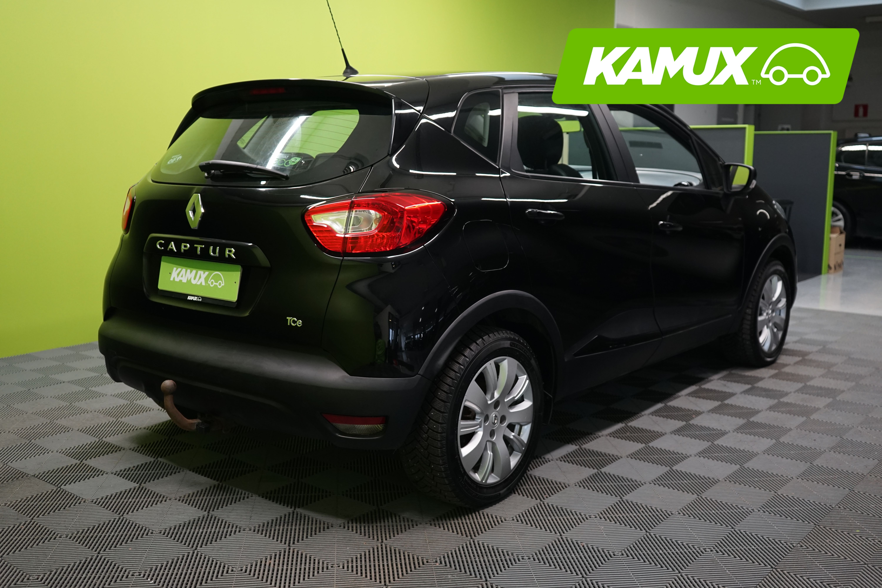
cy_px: 294
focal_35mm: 36
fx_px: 882
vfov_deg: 36.9
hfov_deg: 53.1
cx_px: 441
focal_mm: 36
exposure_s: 1/30
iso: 1000
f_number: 4
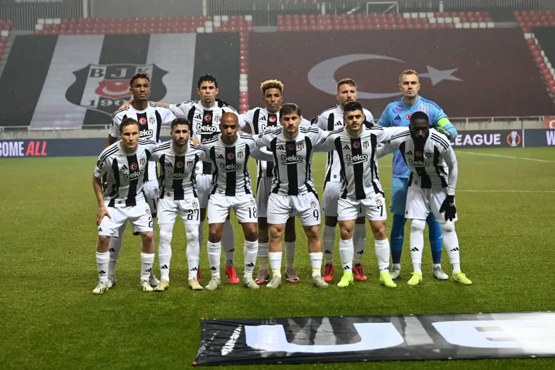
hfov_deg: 22.4
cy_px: 186
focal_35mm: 91
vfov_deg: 15.0
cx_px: 279
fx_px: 1403
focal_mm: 60
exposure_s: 1/1600
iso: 1600
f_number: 3.2
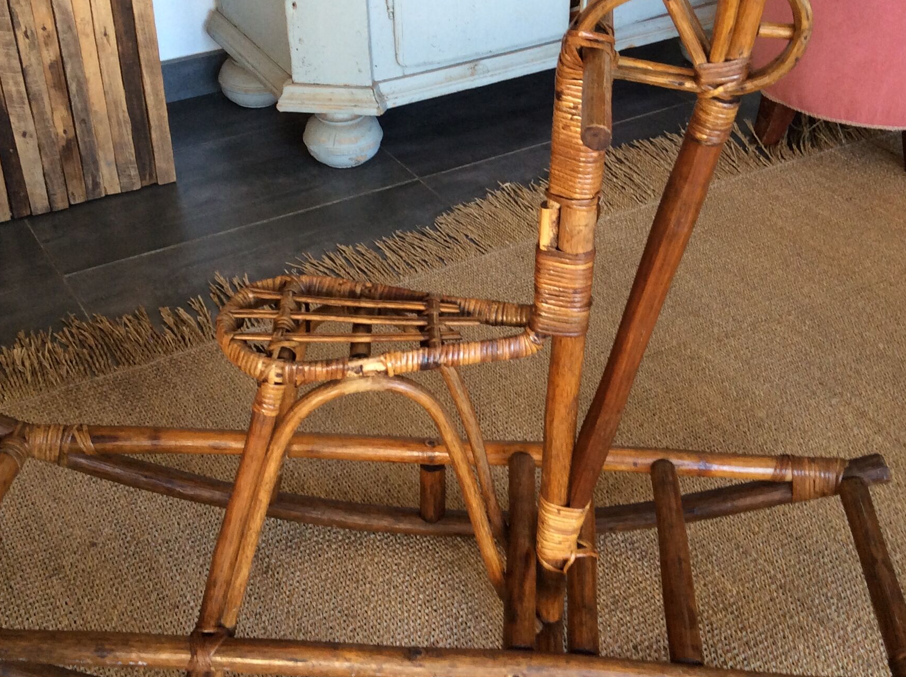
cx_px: 465
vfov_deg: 30.1
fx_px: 1255
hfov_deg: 39.7
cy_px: 276
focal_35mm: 48
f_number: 2.4
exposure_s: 1/25
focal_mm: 3.3
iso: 50
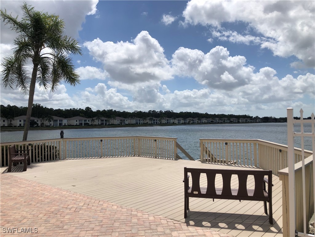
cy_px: 118
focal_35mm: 28
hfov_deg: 63.4
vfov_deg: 49.7
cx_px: 158
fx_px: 255
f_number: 1.8
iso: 20
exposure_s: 1/4425
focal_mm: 4
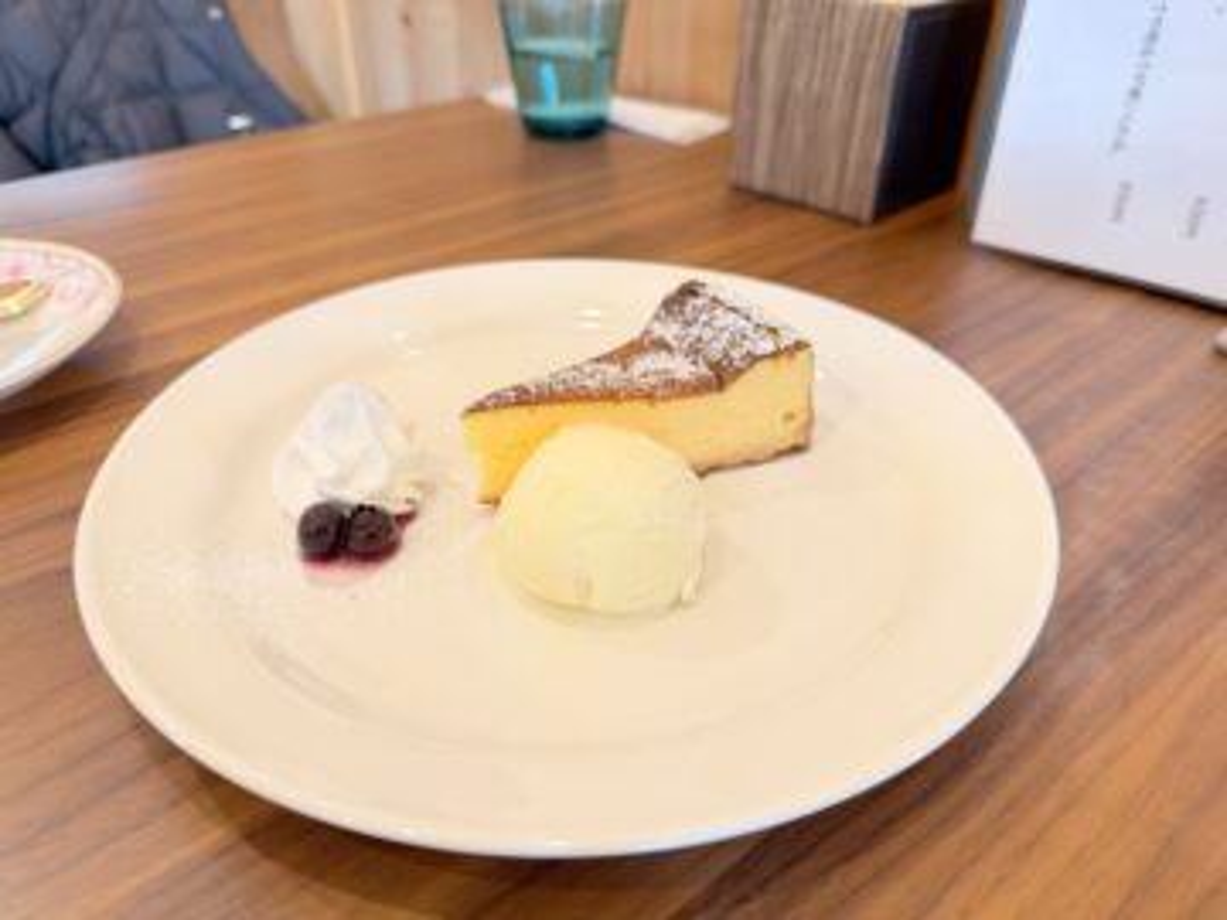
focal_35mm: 24
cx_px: 614
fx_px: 851
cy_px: 460
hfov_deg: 71.6
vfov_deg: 56.8
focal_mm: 6.76
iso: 200
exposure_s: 1/121
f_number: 1.78
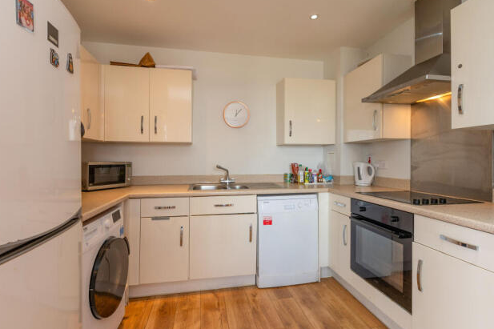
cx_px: 250
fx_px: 233
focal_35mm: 17
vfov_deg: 70.4
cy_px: 169
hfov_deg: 93.3
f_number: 8
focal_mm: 16
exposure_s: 1/15
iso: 320
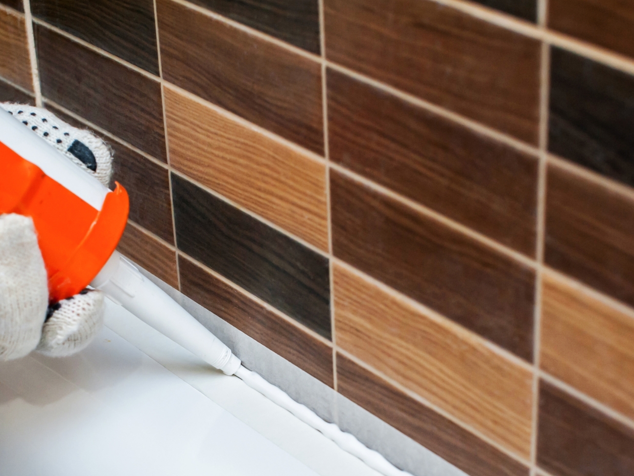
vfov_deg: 15.5
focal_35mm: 95
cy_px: 376
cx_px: 248
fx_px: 1740
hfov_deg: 20.6
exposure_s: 1/60
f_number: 6.3
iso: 400
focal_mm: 50
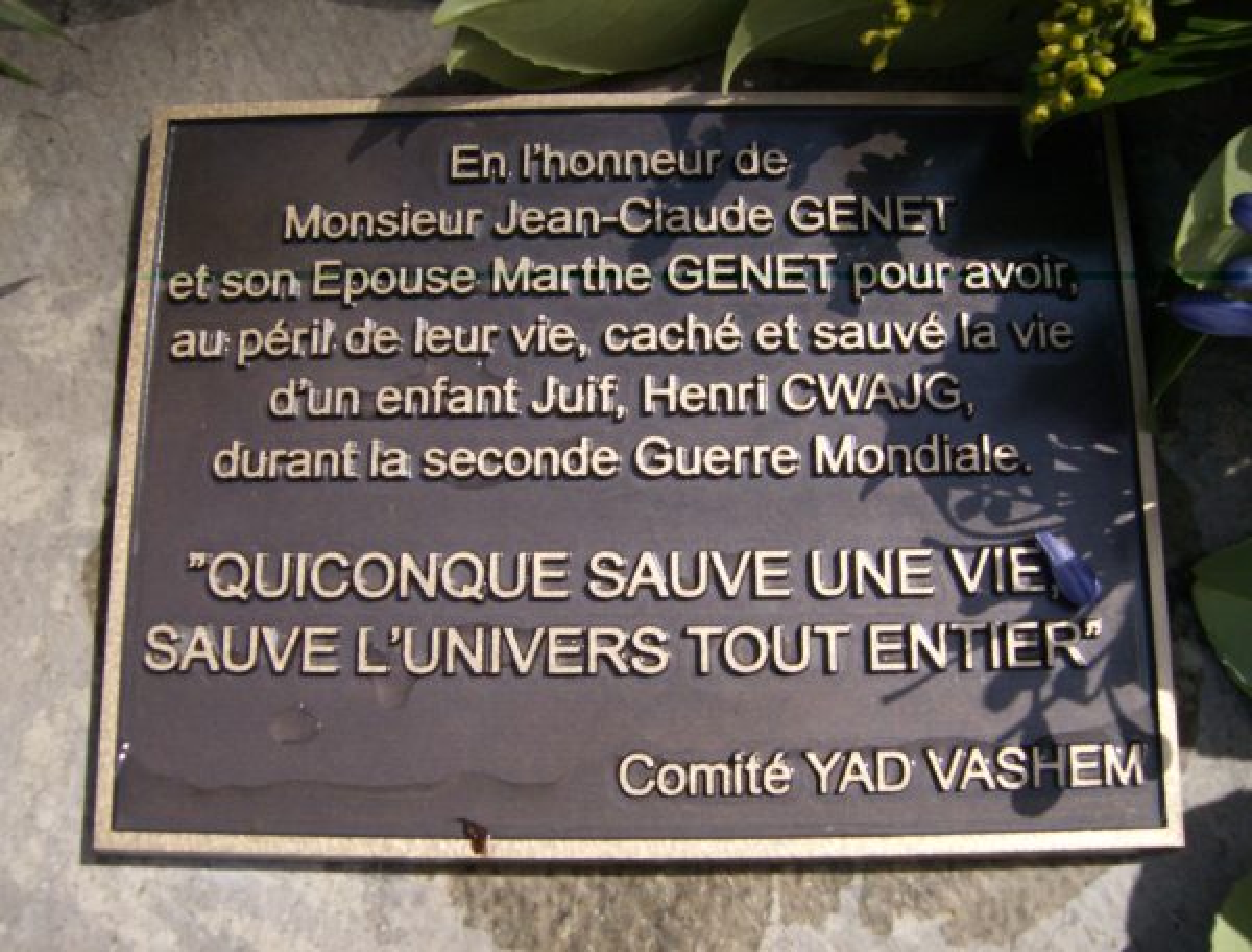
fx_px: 1308
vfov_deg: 40.0
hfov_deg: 51.1
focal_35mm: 36
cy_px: 476
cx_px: 626
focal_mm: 6
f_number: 4.7
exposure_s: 1/753
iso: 100
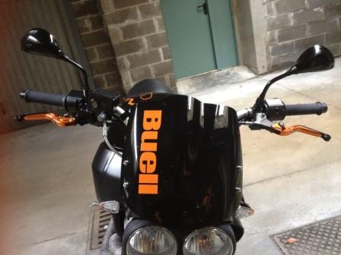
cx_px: 170
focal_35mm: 35
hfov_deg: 52.6
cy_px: 128
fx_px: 345
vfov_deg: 40.7
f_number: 2.4
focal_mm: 4.28
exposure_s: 1/20
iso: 320
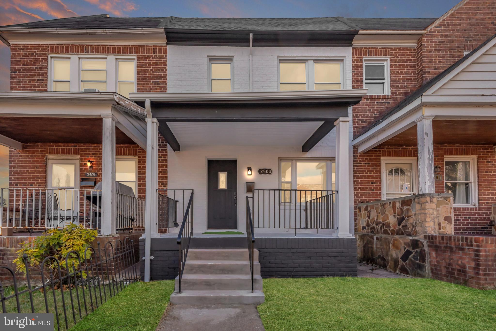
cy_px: 166
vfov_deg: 73.8
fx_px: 221
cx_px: 248
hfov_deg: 96.7
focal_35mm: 16
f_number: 9
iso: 500
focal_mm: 16
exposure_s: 1/500
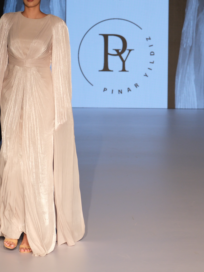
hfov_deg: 8.2
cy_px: 99
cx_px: 140
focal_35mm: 180
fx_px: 1415
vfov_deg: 11.0
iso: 1000
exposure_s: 1/400
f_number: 2.8
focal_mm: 63.4
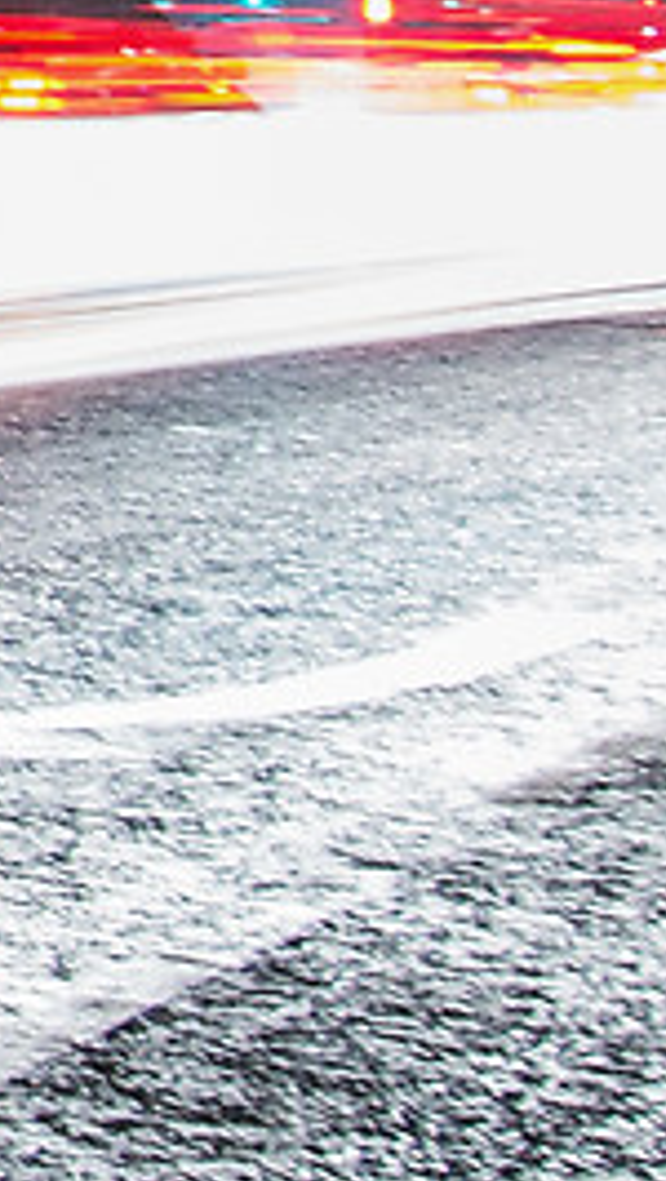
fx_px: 5327
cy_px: -1145
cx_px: -3370
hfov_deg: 4.8
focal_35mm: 170
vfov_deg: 11.5
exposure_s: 56
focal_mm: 18
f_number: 9
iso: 200
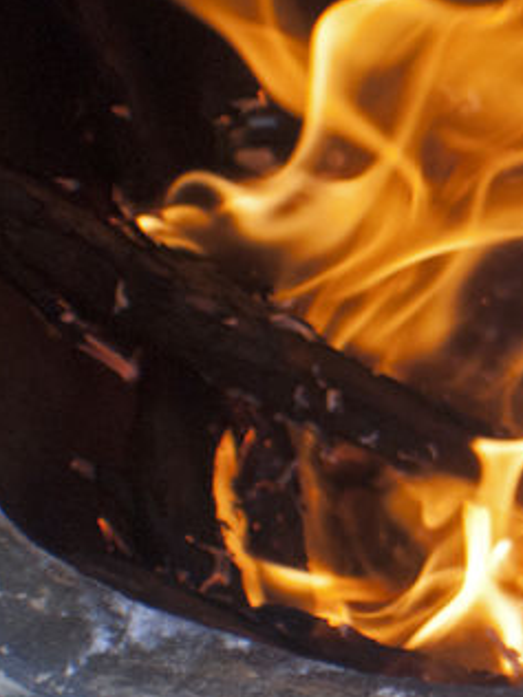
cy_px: 243
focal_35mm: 201
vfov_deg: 9.8
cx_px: 819
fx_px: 4049
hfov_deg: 7.3
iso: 400
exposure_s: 1/500
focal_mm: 52
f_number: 5.6
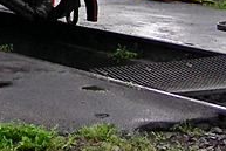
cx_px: -118
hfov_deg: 11.9
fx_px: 1030
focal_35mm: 164
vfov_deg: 8.1
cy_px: -111
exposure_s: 1/110
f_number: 3.5
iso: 50
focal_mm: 6.3
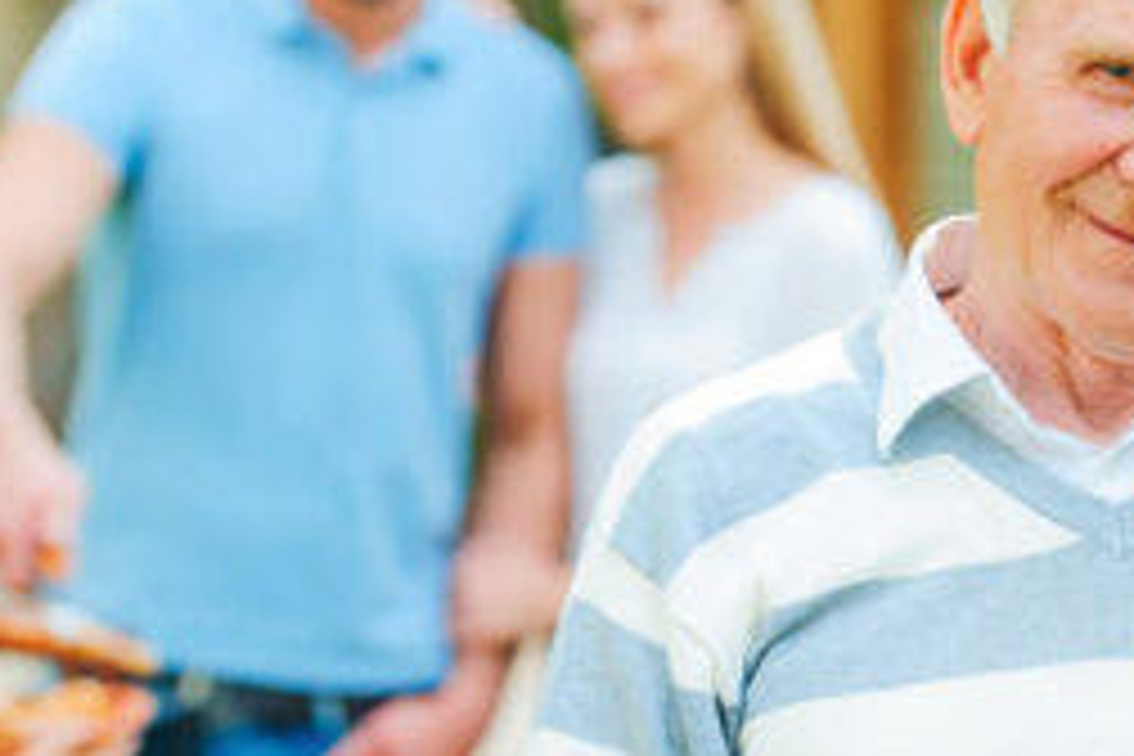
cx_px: 1024
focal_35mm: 310
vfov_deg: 4.4
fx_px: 9764
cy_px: 558
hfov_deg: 6.6
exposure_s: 1/200
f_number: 4.5
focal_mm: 125
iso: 200
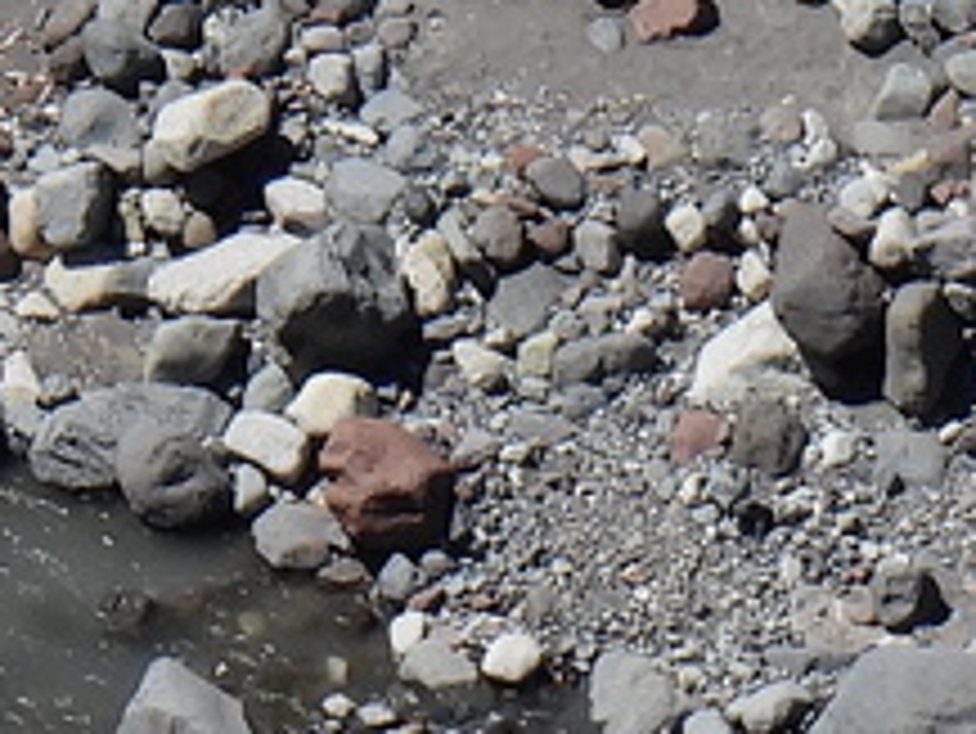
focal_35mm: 3237
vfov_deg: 0.5
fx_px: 91318
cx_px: 1669
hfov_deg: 0.6
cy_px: 1527
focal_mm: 98.1
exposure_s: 1/800
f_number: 5
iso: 100
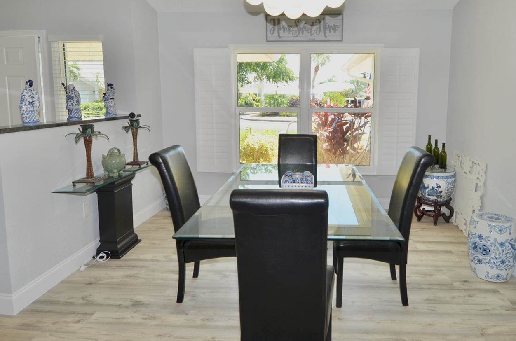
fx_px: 658
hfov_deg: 42.7
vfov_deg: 29.0
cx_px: 297
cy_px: 141
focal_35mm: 46
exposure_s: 1/125
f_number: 5.6
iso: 140
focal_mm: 24
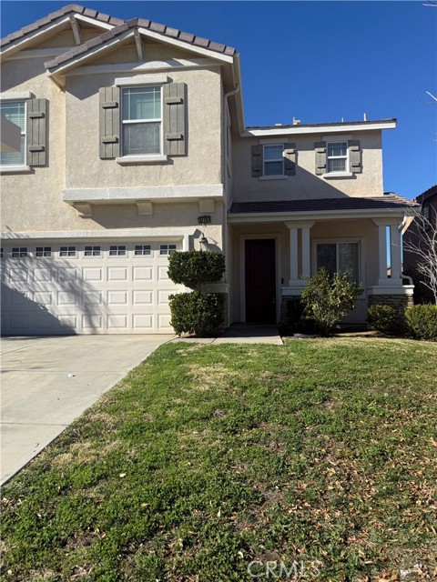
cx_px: 218
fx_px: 404
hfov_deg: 56.8
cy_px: 291
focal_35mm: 24
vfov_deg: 71.6
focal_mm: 6.76
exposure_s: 1/4405
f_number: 1.78
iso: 80
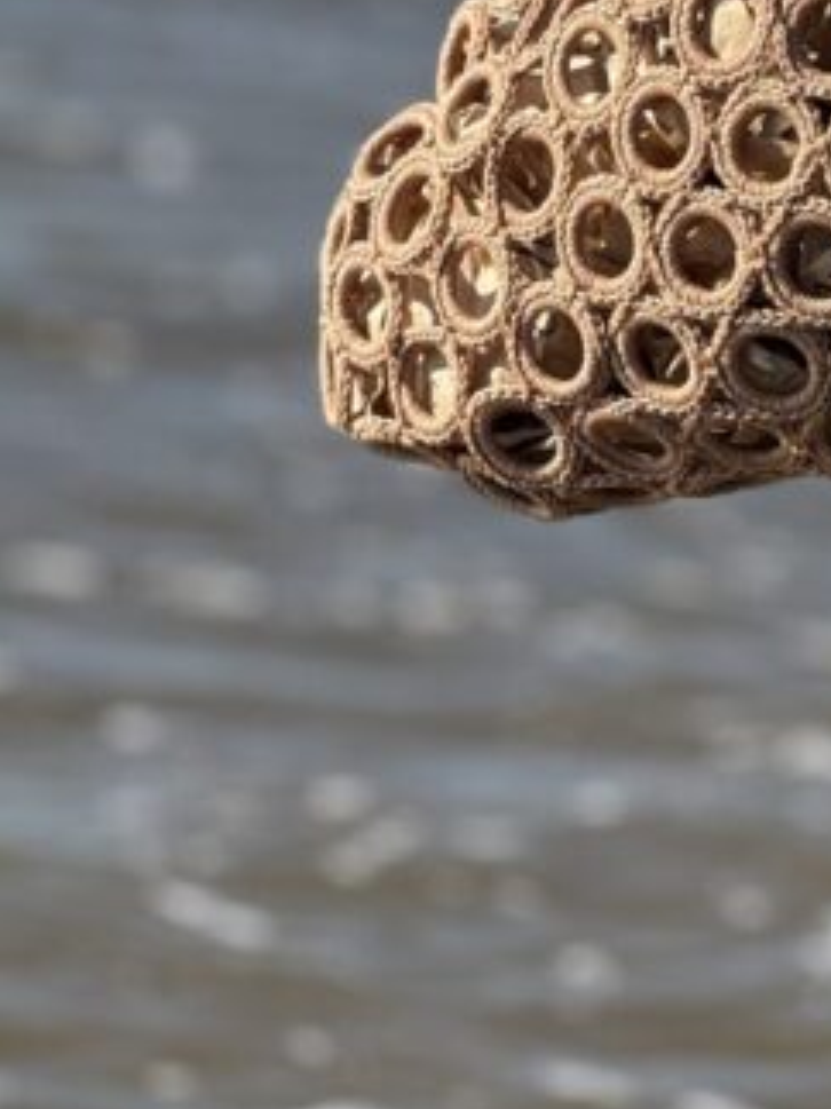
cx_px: 1027
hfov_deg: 5.0
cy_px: 31
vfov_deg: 6.7
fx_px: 9513
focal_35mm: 297
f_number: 2.8
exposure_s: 1/1080
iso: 64
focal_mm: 15.66
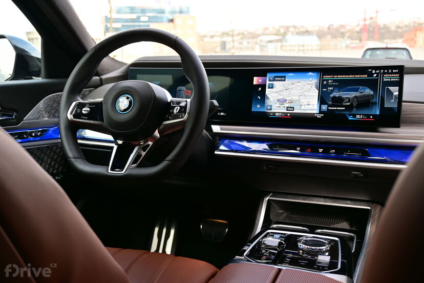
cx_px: 212
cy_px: 142
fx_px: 433
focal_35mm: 37
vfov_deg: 36.2
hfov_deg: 52.2
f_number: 4.2
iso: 100
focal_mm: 24.5
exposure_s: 1/60
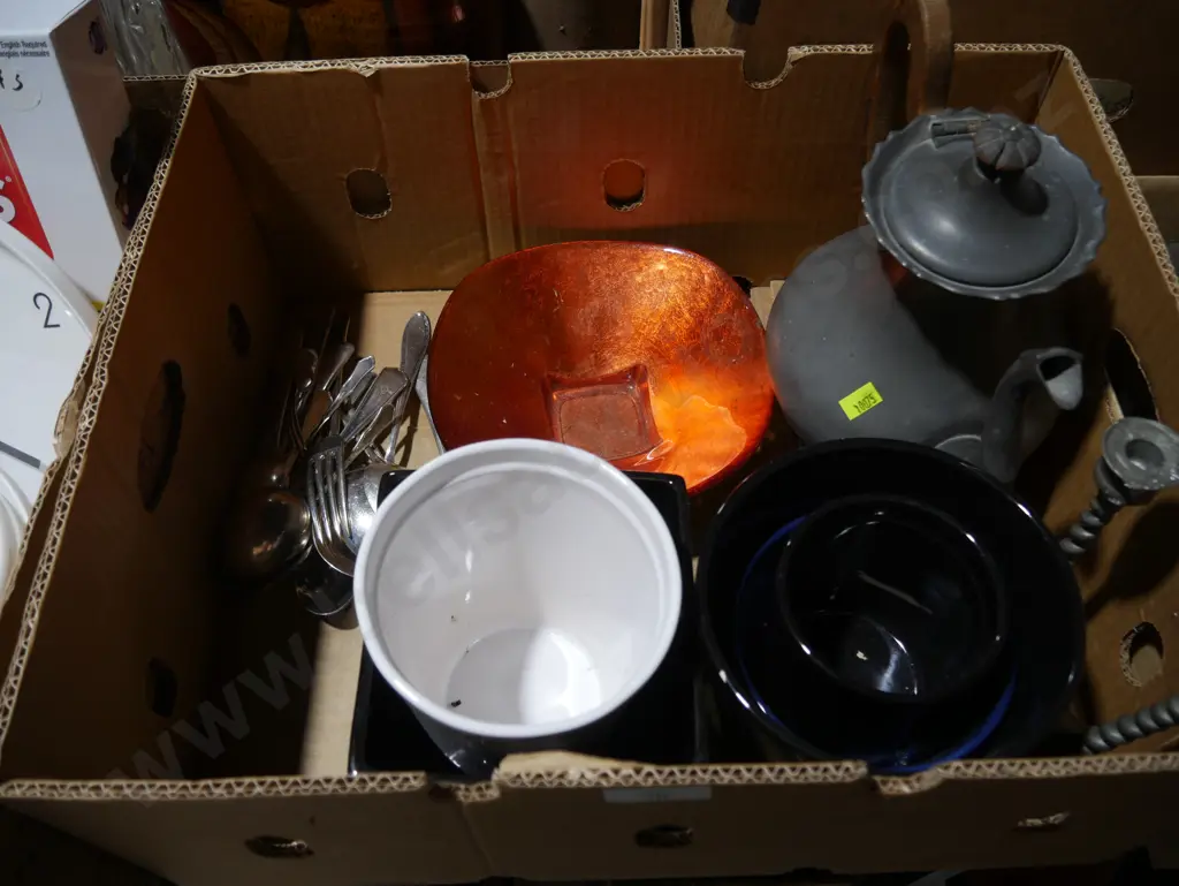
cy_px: 443
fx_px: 954
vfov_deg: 49.8
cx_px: 590
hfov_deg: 63.4
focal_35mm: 28
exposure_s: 1/100
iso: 200
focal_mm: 14
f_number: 3.5
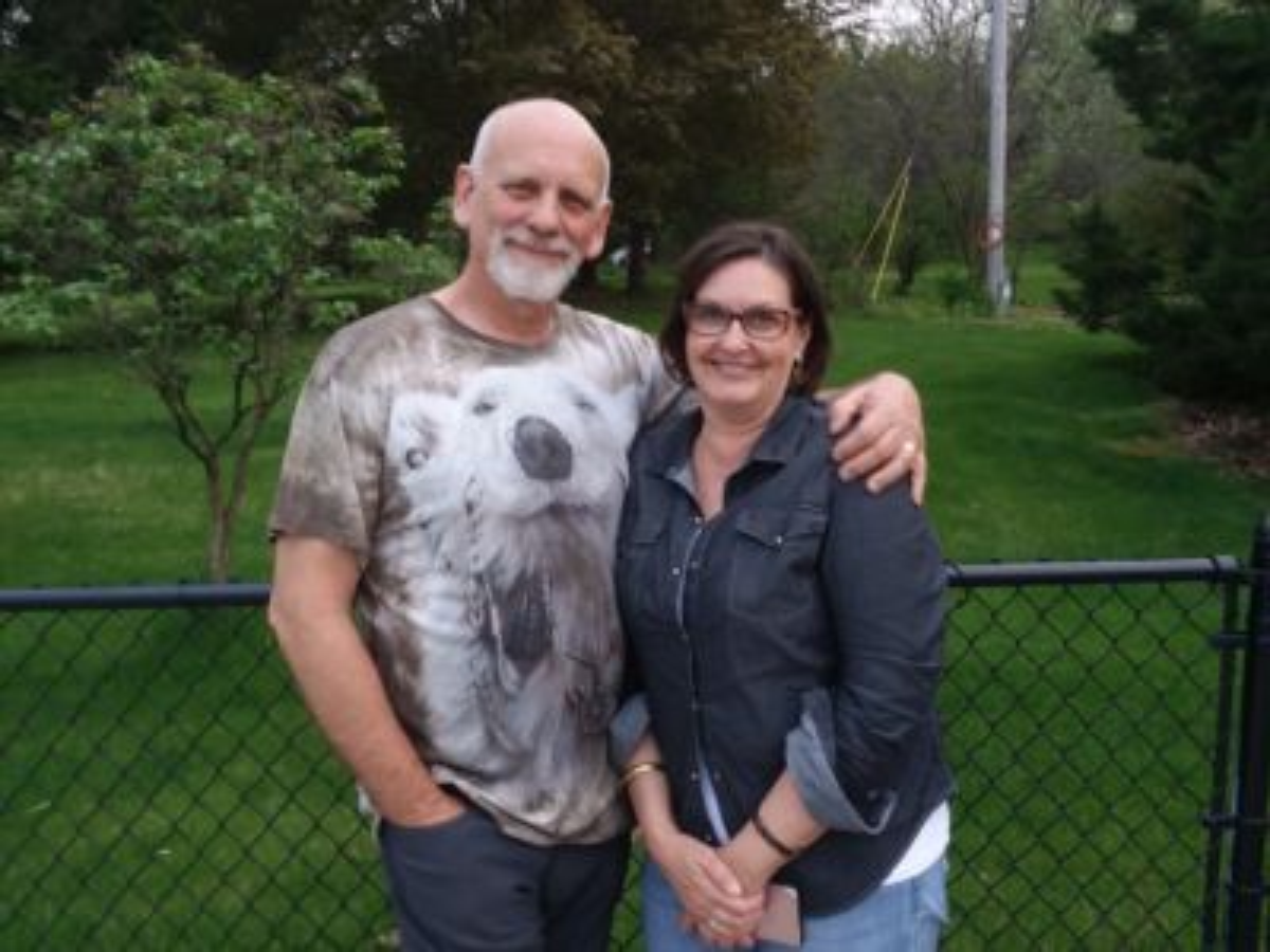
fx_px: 1064
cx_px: 635
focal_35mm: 29
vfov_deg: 48.2
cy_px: 476
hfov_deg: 61.7
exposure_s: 1/30
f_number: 1.9
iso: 40
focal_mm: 2.47
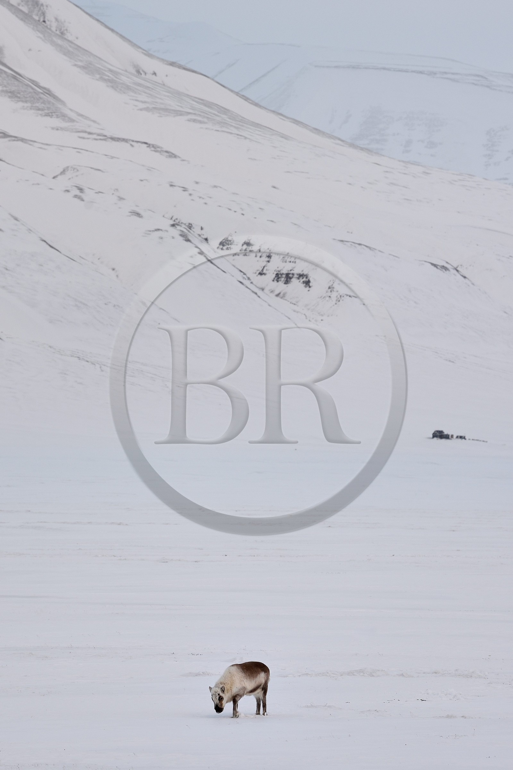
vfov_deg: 10.3
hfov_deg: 6.9
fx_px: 4275
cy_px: 385
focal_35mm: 200
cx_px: 256
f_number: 7.1
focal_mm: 200
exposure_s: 1/250
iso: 400
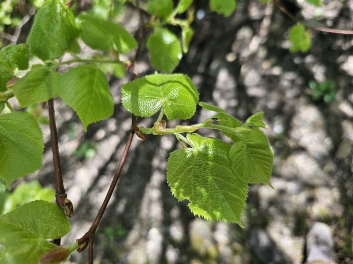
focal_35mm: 23
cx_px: 176
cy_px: 132
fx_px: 235
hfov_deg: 73.9
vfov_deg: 58.9
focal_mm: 6.3
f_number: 1.7
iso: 10
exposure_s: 1/105
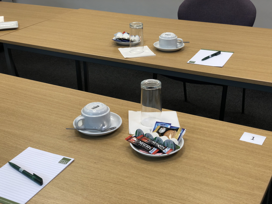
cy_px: 102
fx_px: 409
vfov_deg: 28.0
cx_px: 136
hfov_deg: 36.8
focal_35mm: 52
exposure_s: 1/50
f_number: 2.4
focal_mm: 6
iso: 50
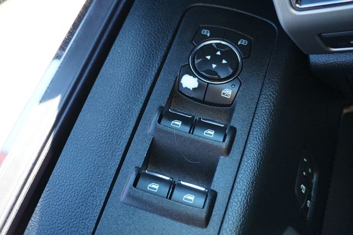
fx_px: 456
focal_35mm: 46
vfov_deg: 28.9
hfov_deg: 42.3
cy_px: 118
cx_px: 176
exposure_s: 1/60
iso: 1600
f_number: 5
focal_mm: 31
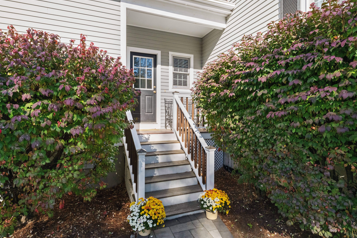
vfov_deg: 64.7
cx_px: 170
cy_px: 116
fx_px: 188
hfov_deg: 87.0
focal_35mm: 19
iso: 2500
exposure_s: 1/800
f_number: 11
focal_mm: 17.9
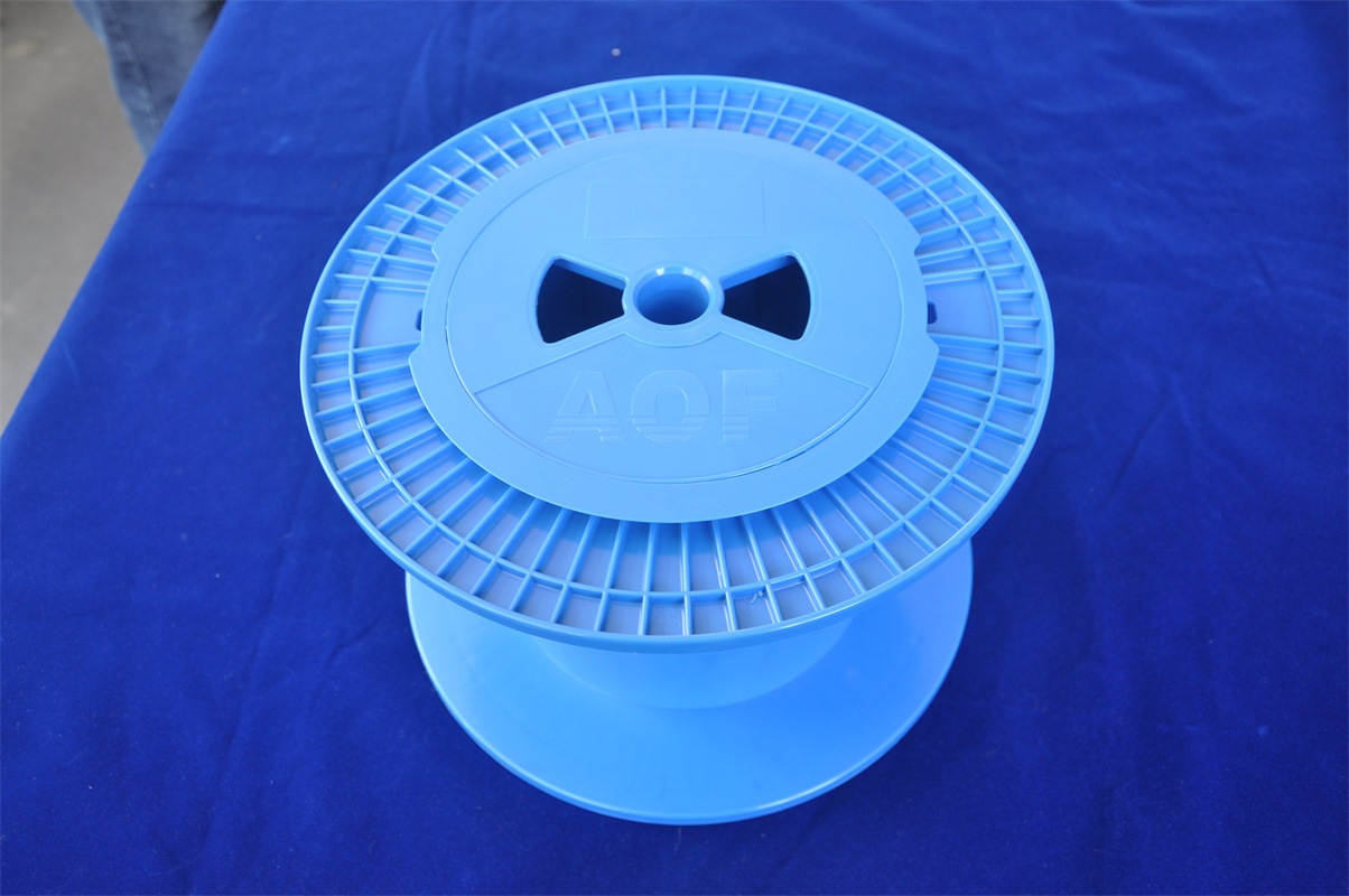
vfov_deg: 41.6
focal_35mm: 32
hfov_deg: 59.5
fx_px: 1179
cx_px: 674
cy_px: 448
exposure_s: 1/25
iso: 400
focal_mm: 21
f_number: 5
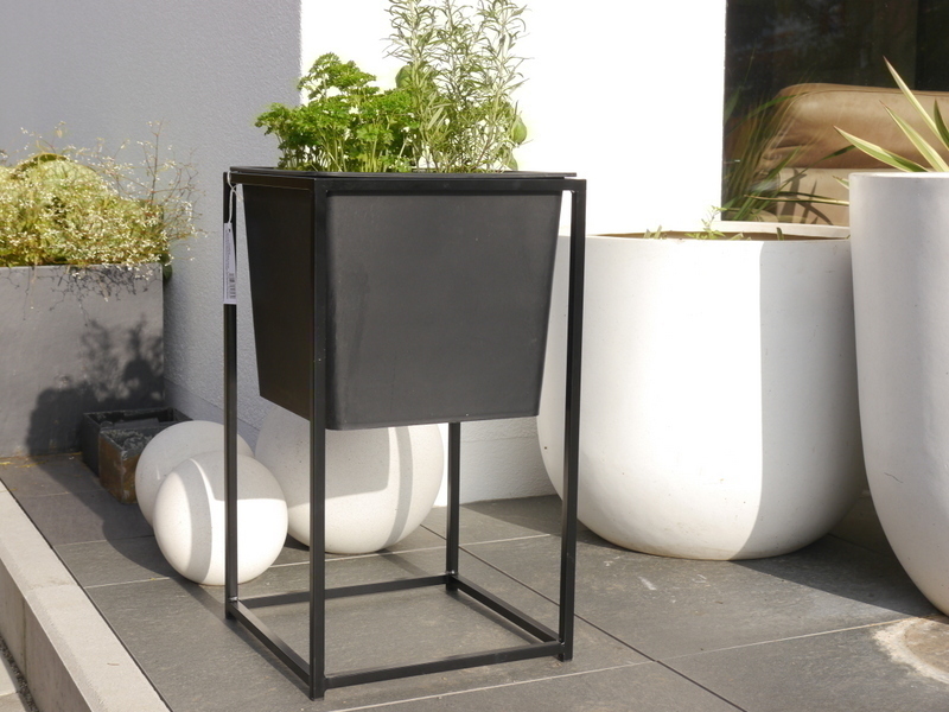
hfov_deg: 33.2
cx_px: 474
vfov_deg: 25.2
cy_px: 356
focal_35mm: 58
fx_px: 1590
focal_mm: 29
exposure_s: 1/250
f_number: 8
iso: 160
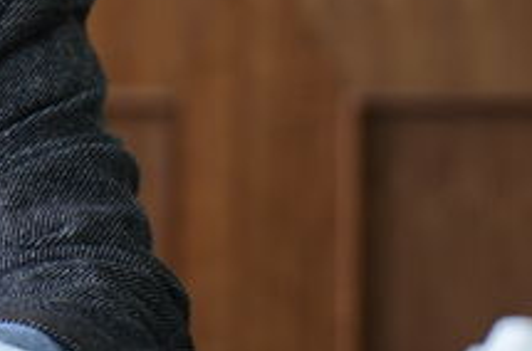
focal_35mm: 977
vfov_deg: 1.4
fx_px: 14396
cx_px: -265
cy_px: -159
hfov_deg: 2.1
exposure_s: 1/25
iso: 400
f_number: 3.2
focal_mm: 200
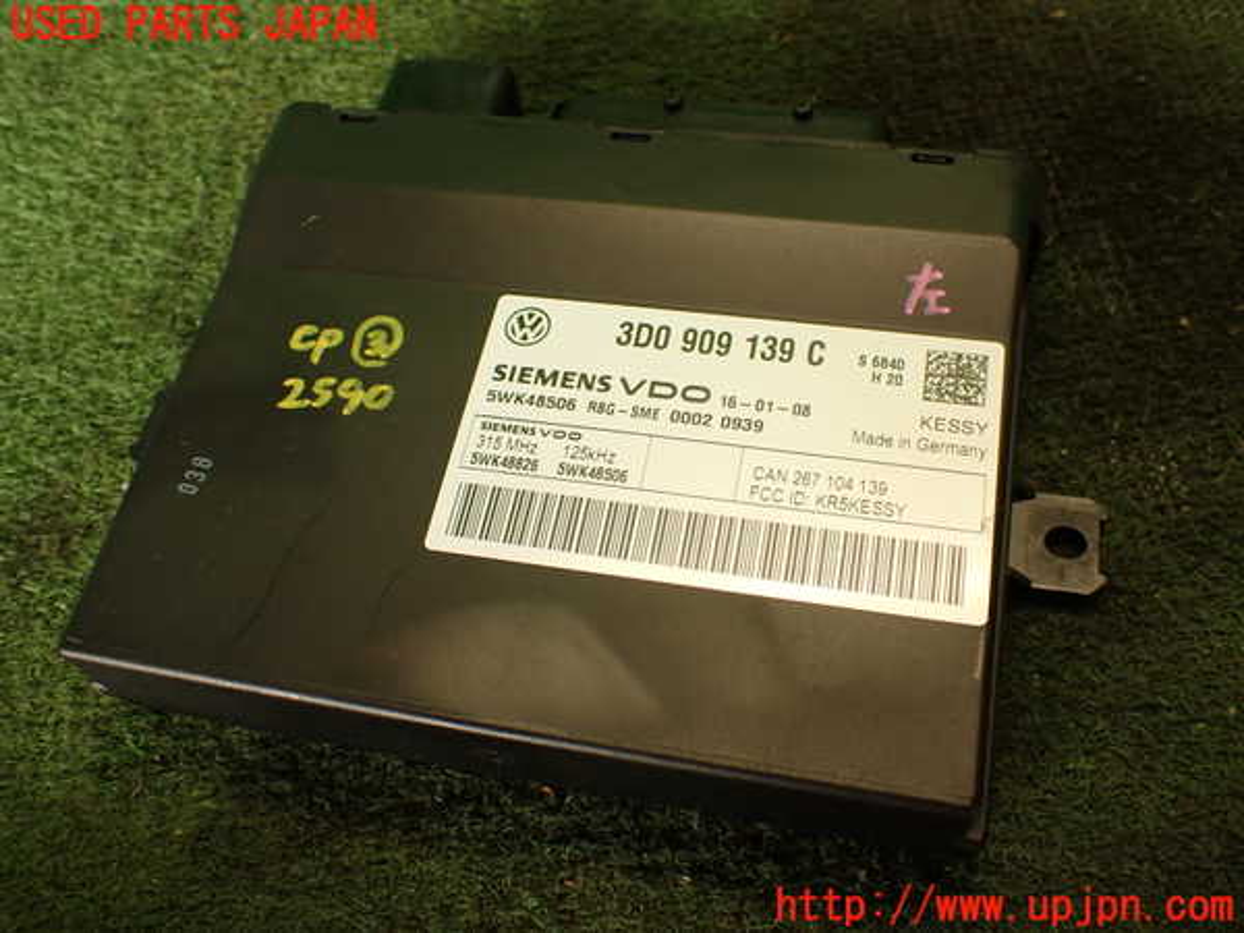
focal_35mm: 32
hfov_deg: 56.8
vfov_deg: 44.2
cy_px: 466
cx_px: 622
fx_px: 1150
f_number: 2.4
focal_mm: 5.79
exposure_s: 1/60
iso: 200
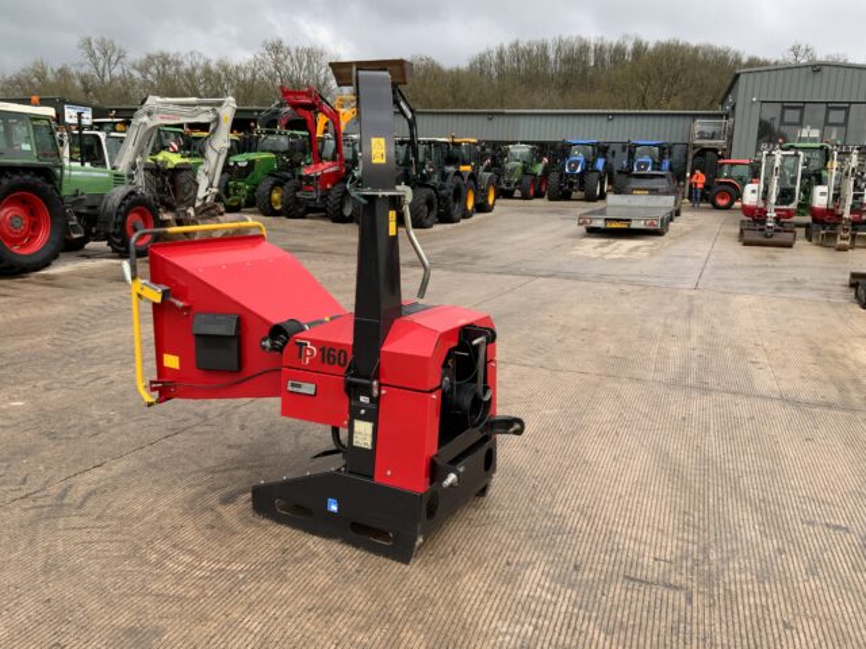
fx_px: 726
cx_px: 433
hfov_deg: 61.7
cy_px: 324
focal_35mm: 29
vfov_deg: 48.2
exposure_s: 1/151
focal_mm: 3
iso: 16
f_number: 1.8
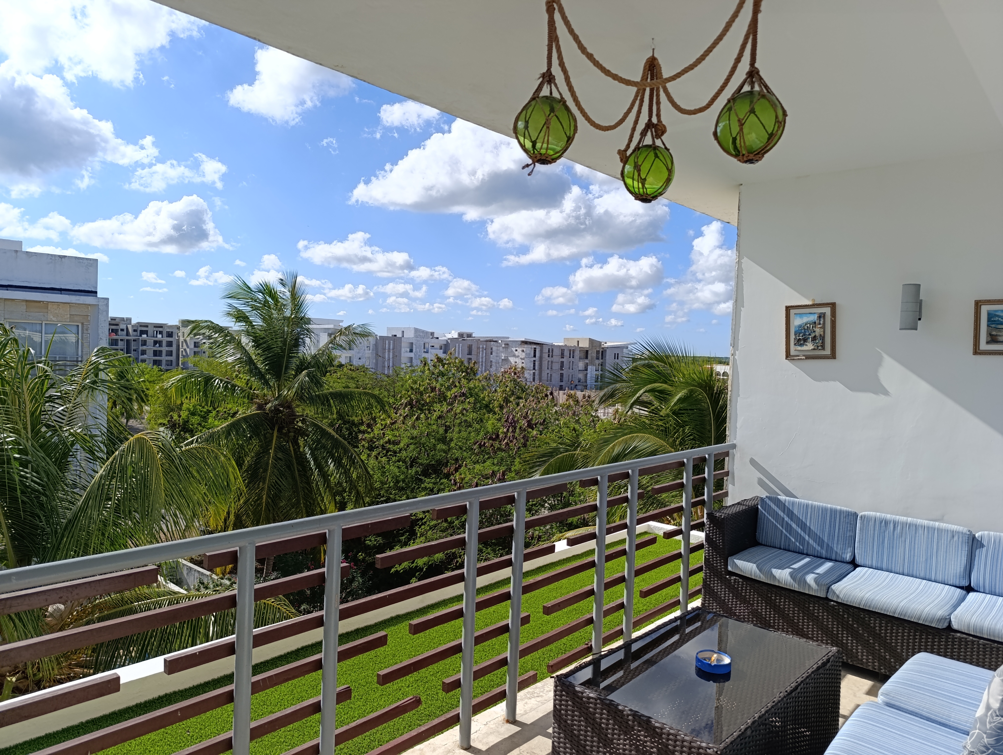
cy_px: 378
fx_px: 667
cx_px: 502
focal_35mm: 23
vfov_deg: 59.0
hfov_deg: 73.8
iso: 50
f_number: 1.6
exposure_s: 1/732
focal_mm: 6.14
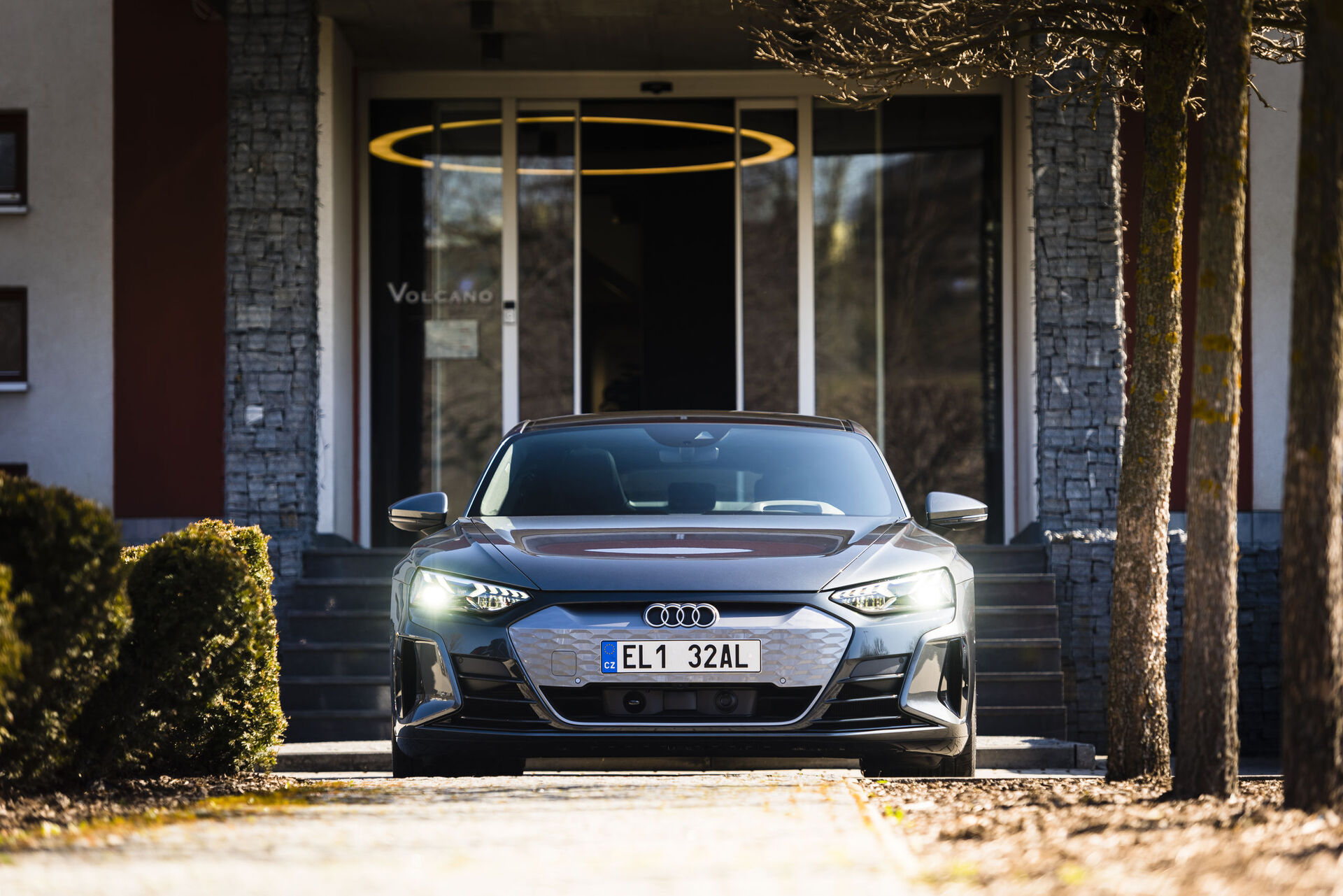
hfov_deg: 14.7
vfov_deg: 9.8
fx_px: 5224
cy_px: 448
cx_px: 672
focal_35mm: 140
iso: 64
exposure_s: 1/200
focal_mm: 140
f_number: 3.5
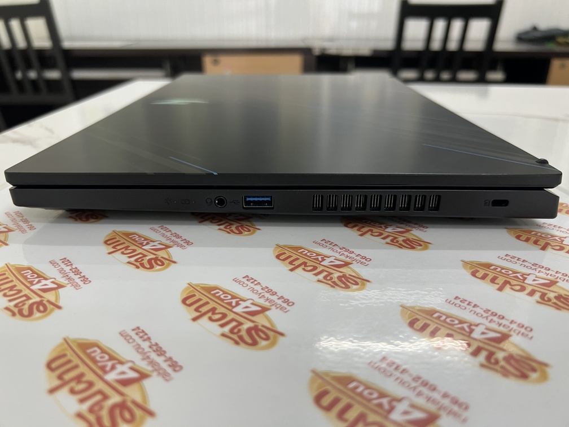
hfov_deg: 67.3
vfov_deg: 53.1
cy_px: 214
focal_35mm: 26
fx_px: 427
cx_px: 284
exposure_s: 1/74
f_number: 1.5
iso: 125
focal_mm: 5.7
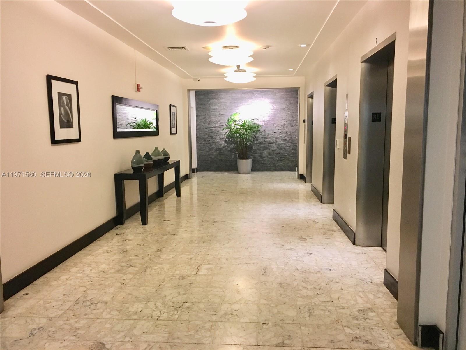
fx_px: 390
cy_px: 175
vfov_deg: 48.2
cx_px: 233
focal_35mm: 29
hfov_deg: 61.7
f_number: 2.2
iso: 200
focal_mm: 4.15
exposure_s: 1/24
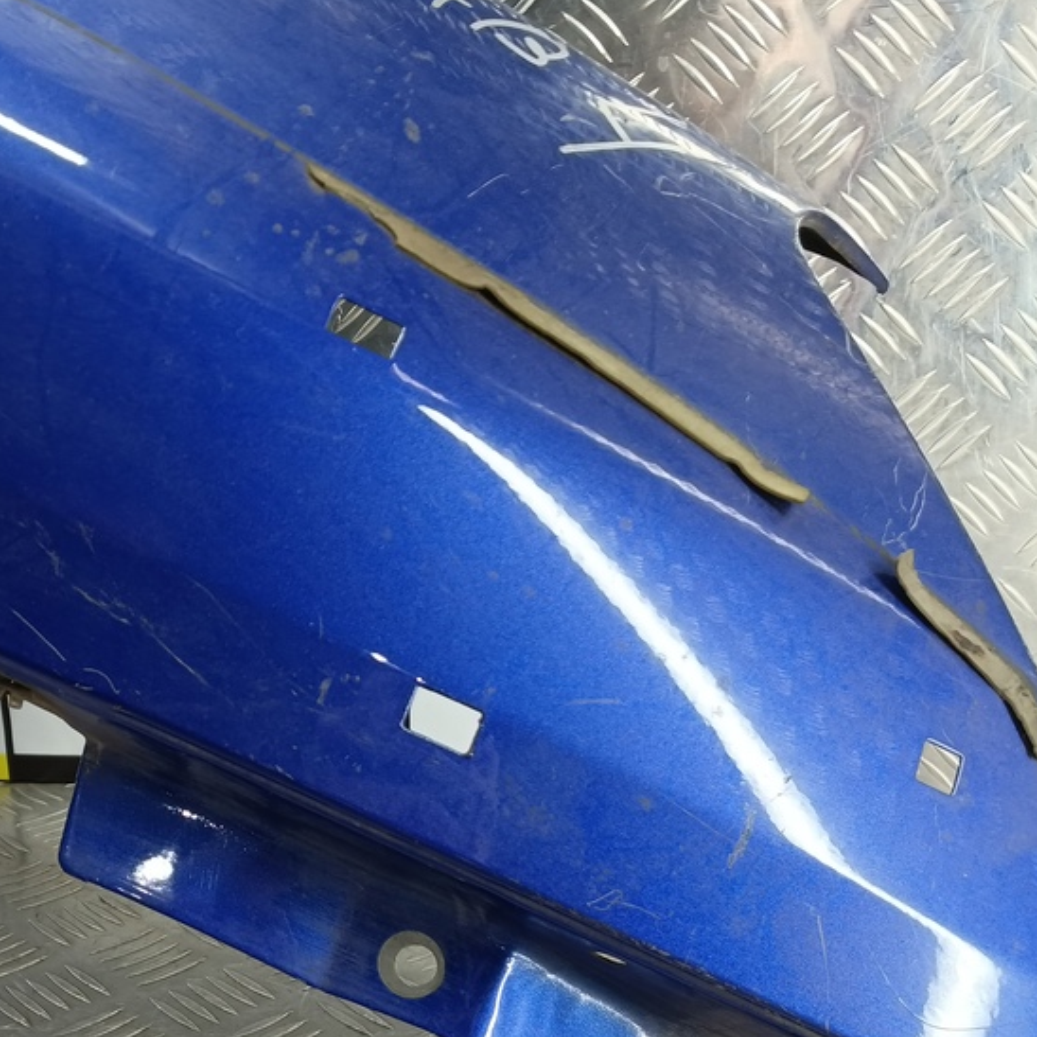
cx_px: 255
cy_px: 708
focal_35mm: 38
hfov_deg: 42.5
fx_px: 1288
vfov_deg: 43.1
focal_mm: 4.11
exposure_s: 1/50
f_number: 1.6
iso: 164
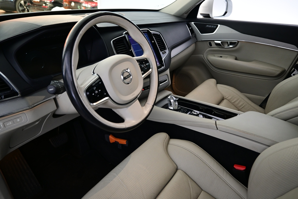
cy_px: 100
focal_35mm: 24
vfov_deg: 53.1
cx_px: 149
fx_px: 199
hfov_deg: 73.7
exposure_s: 1/25
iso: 720
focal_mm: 16
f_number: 3.5
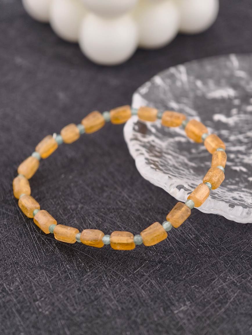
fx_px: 823
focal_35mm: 85
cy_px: 168
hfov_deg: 17.4
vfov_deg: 23.0
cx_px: 126
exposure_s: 1/160
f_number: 2.67
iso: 125
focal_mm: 22.48
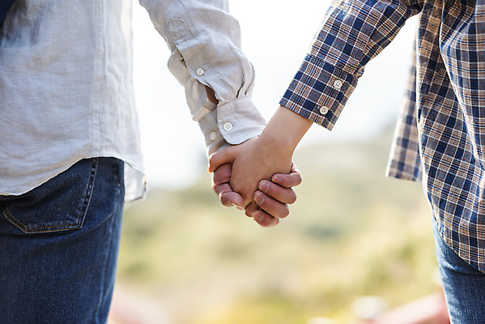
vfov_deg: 16.1
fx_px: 1146
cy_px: 162
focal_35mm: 85
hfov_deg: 23.9
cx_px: 242
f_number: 2
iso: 100
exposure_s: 1/2000
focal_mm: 85
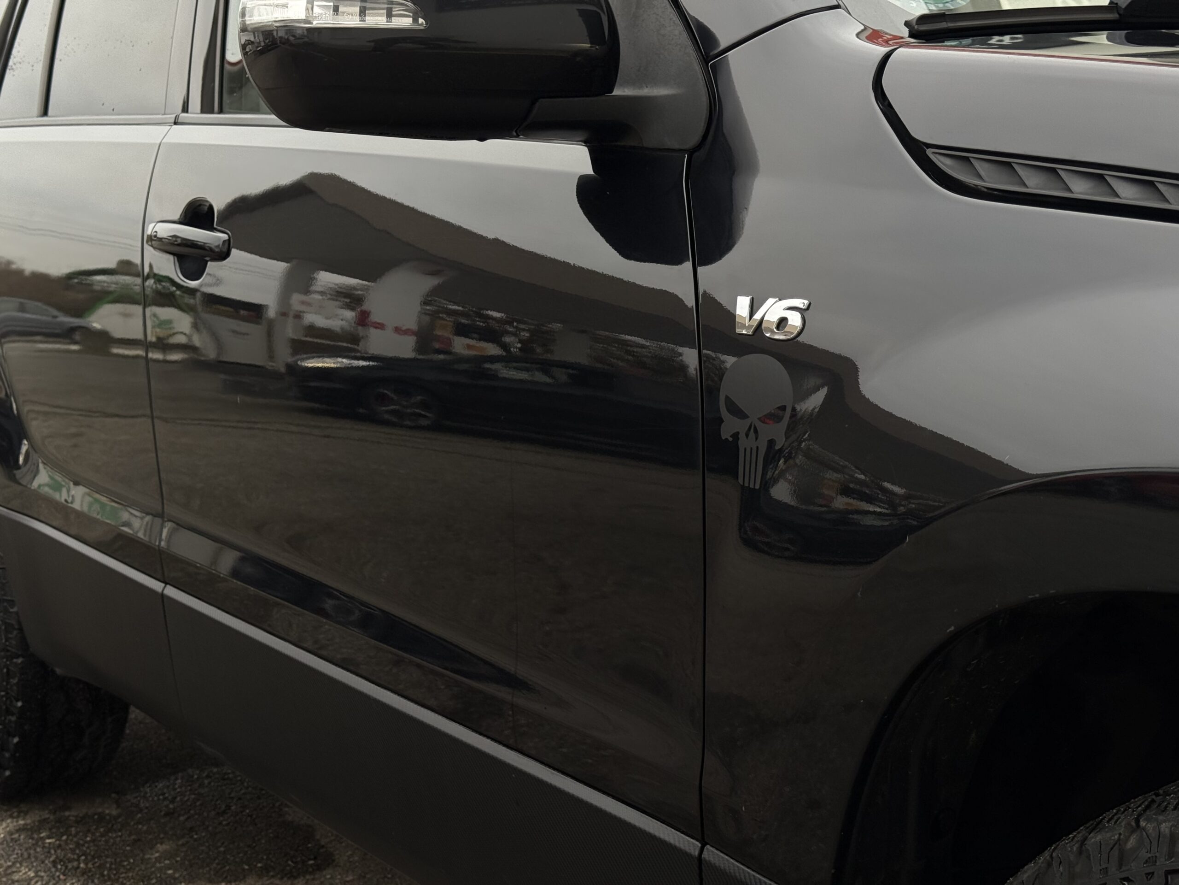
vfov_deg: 30.3
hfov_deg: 39.7
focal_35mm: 48
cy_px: 442
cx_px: 590
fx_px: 1635
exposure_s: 1/247
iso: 100
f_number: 1.78
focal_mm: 6.76
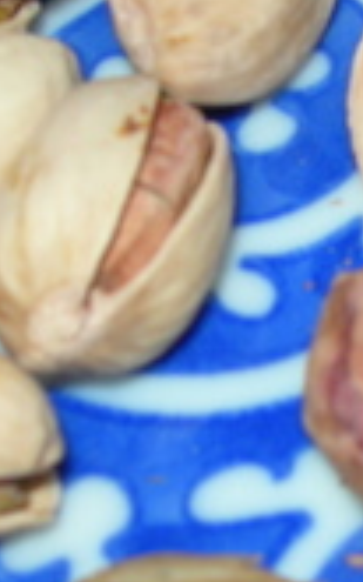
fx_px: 1933
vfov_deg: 17.0
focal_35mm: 122
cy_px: 422
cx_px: 557
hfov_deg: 10.3
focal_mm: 7.8
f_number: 4.8
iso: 50
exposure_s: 1/60.1
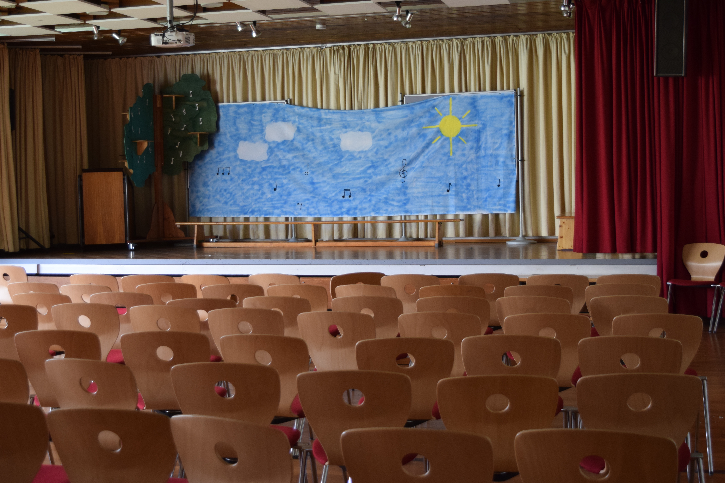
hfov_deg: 38.2
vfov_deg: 26.0
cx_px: 350
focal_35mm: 52
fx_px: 1047
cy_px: 212
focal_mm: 30
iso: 720
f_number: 4.2
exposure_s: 1/60
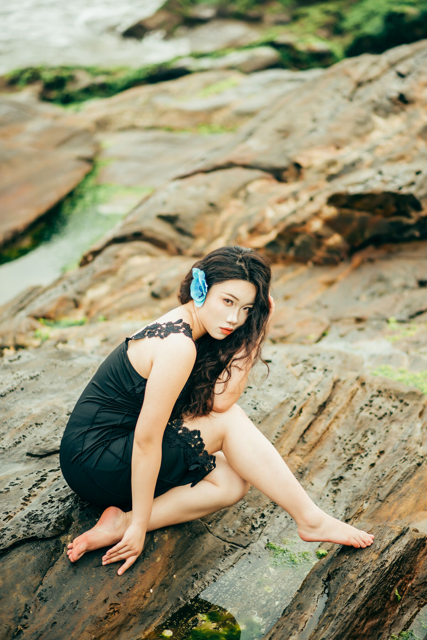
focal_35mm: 85
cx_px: 214
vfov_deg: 23.9
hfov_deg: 16.1
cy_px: 320
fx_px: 1511
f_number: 1.8
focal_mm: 85
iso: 64
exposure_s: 1/320
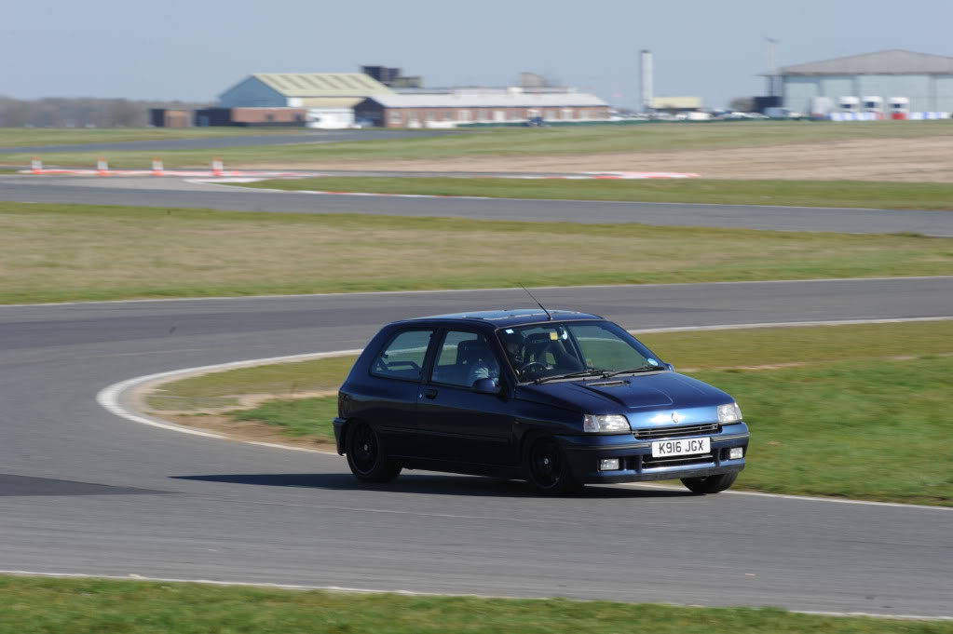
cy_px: 317
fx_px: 7937
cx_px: 476
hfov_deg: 6.9
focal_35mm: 300
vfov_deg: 4.6
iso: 200
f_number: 11
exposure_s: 1/160
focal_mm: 300
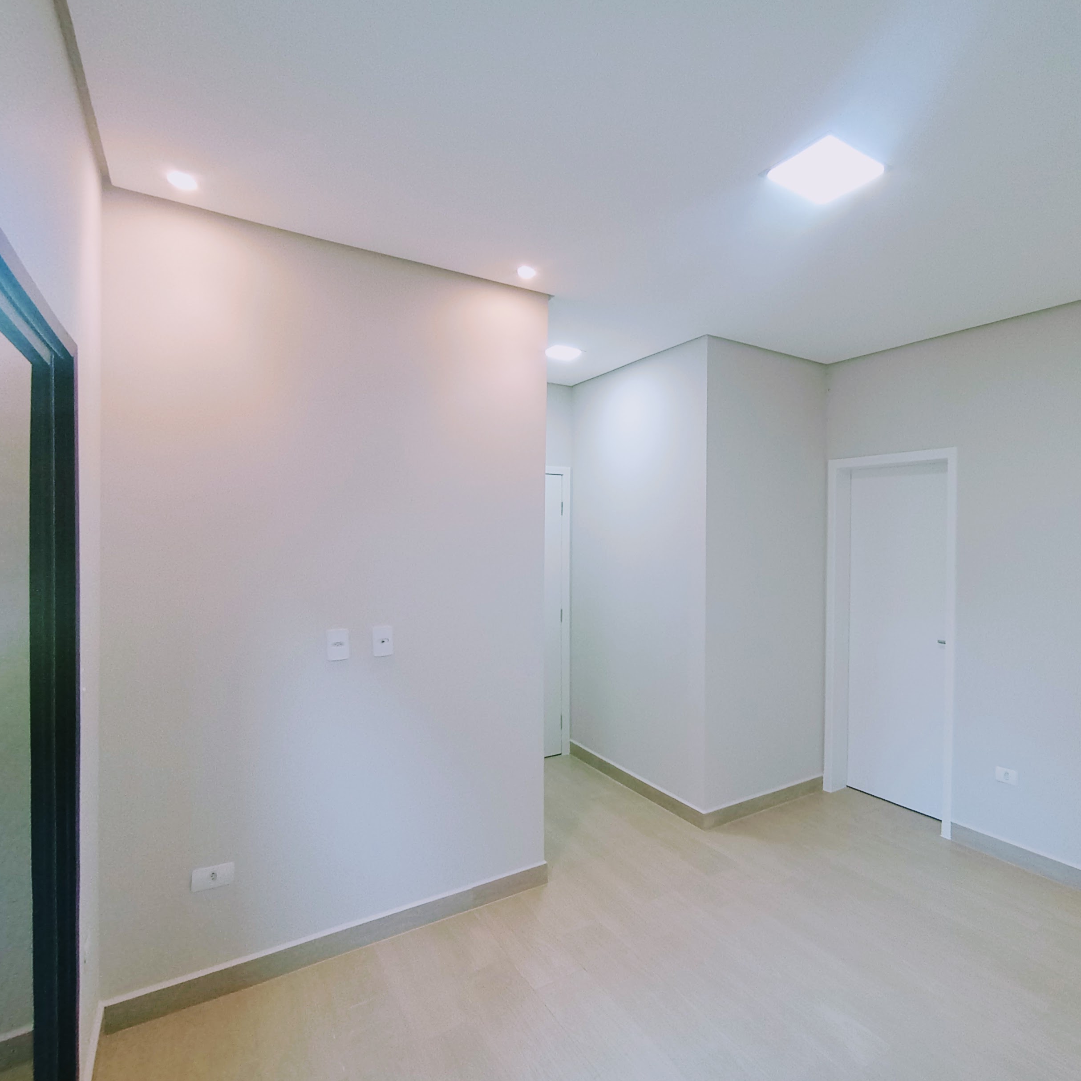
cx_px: 709
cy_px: 542
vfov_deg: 77.7
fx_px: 671
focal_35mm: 19
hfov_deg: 75.6
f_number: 2.2
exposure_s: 1/60
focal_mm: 1.65
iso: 157
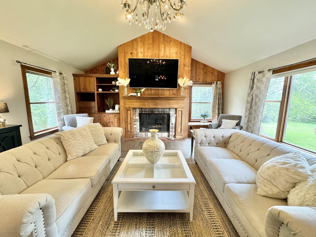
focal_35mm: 14
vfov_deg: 85.7
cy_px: 118
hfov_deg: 102.1
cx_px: 158
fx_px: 128
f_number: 2.2
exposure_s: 1/60
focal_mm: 2.22
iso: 200
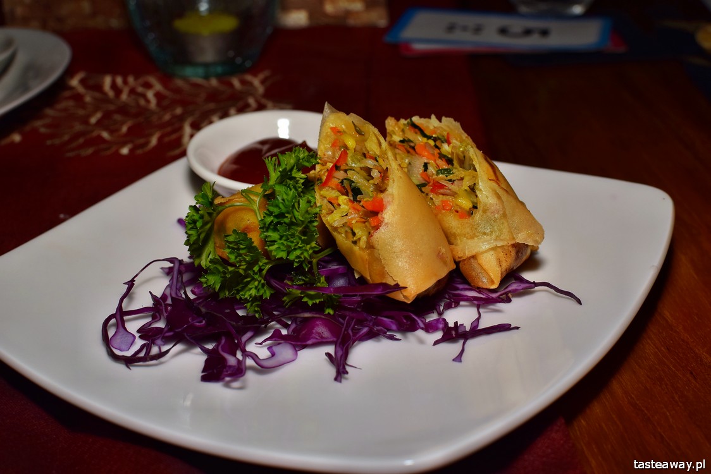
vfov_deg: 25.8
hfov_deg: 37.8
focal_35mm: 52
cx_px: 356
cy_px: 237
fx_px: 1037
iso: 160
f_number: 7.1
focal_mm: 35
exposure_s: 1/125
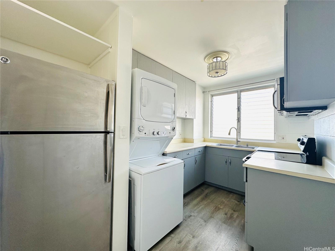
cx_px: 168
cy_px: 126
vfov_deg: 85.7
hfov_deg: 102.1
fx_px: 135
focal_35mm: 14
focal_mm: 2.22
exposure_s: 1/99
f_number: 2.2
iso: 80
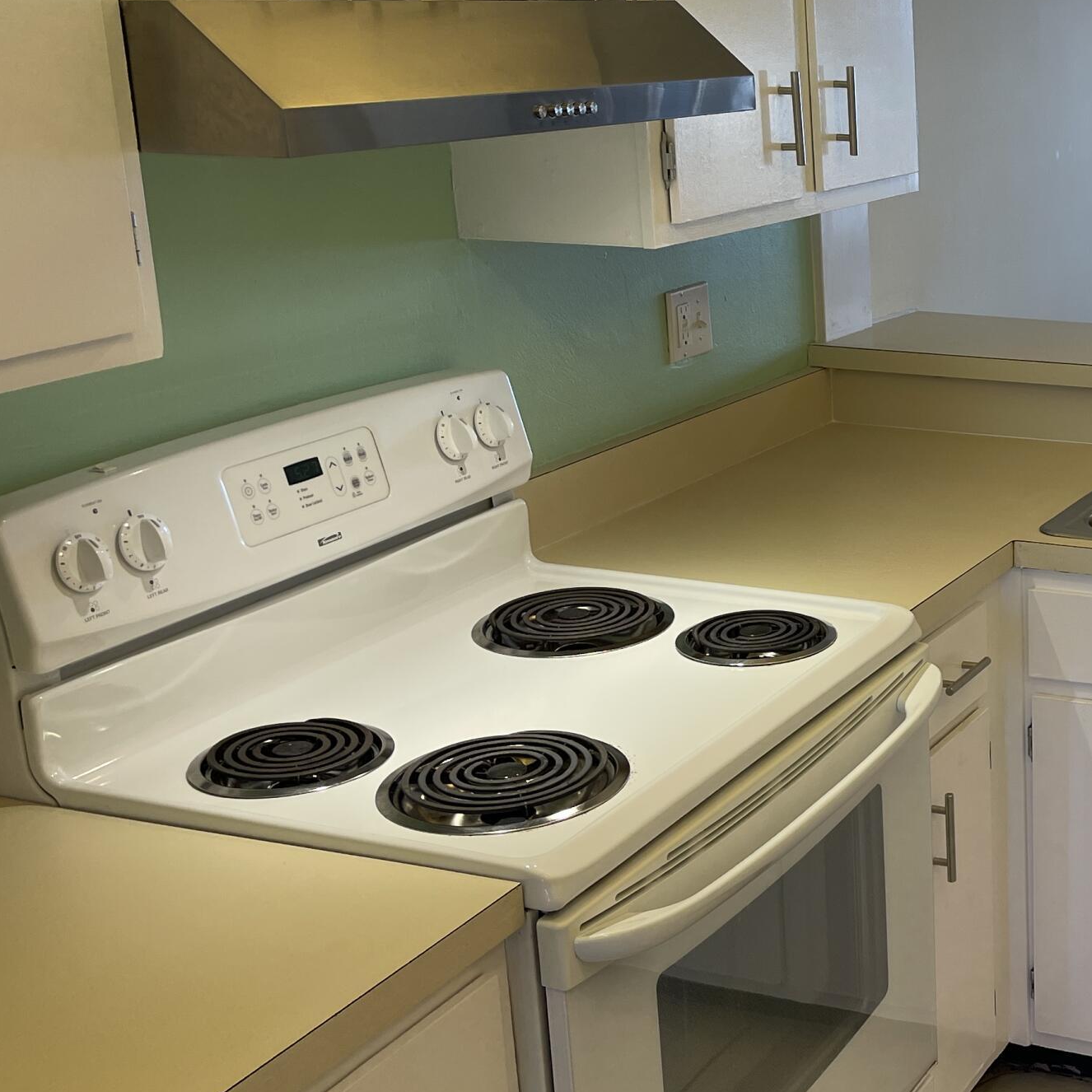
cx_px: 1140
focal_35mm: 52
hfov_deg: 30.1
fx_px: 1856
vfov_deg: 32.8
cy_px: 482
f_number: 1.6
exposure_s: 1/120
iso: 40
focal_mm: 5.1
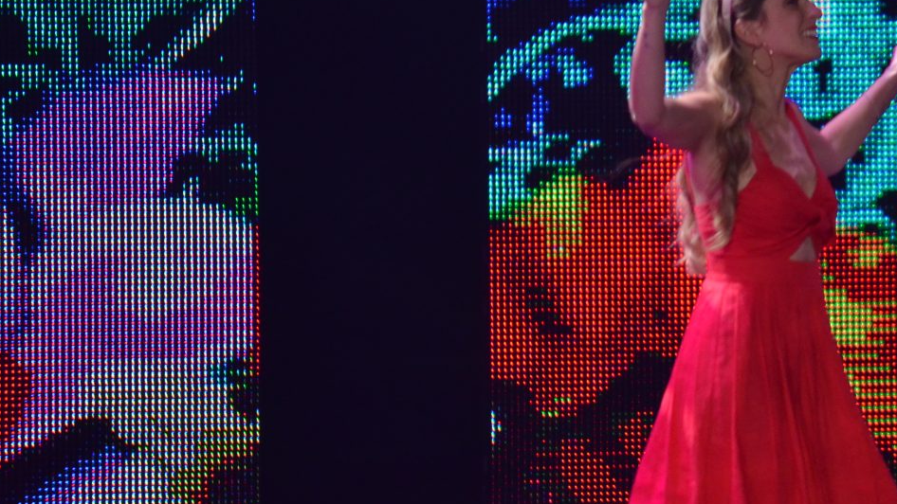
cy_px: 173
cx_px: 851
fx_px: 12106
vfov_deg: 2.4
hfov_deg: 4.2
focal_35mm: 509
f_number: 5
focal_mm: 150
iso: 800
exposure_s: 1/125
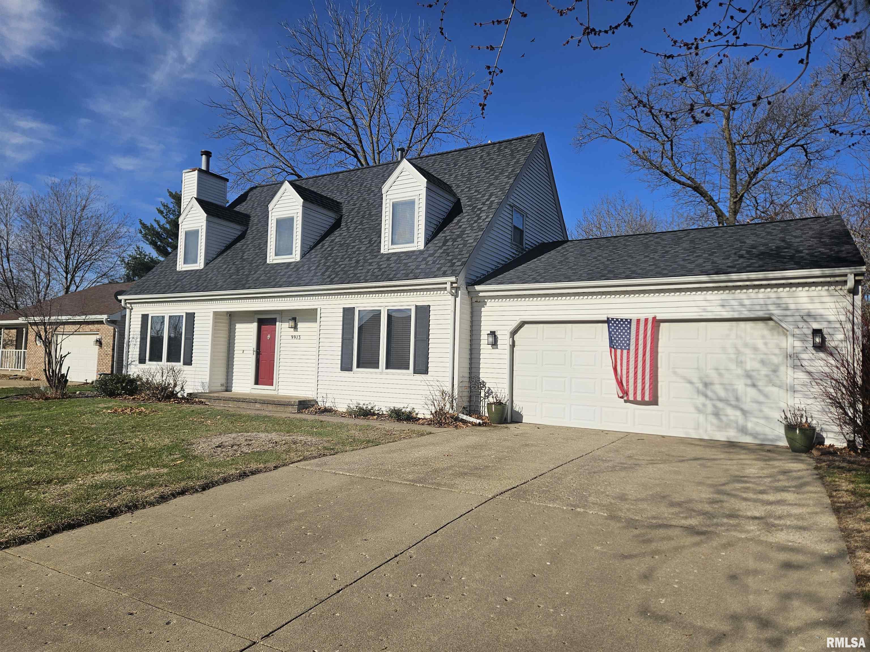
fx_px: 578
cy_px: 326
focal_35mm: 23
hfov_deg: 73.9
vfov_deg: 58.9
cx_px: 435
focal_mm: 5.4
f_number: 1.8
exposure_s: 1/3819
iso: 25
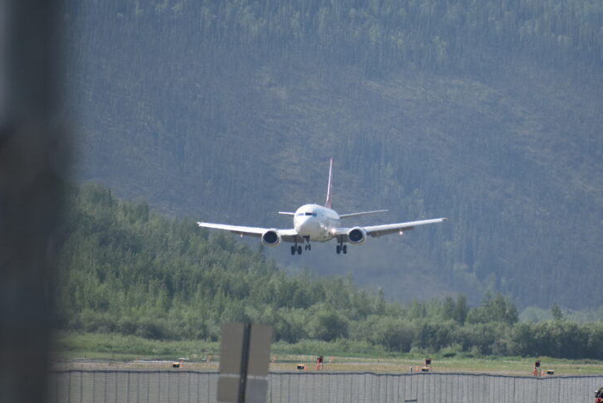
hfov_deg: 3.3
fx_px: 10472
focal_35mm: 625
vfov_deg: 2.2
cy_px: 208
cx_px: 385
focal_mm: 300
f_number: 6.3
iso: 400
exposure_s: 1/1600
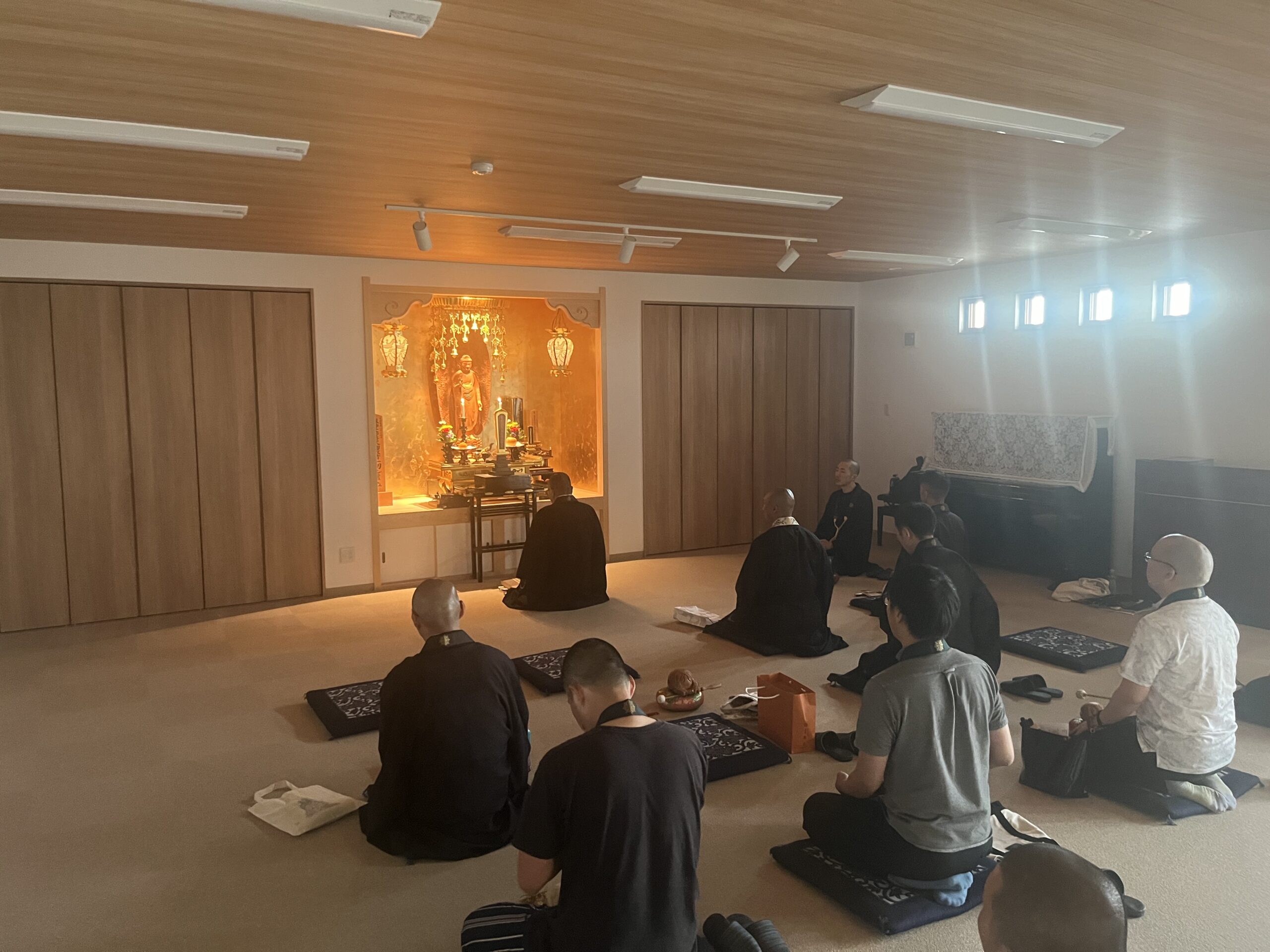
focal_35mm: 26
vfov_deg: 53.1
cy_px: 476
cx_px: 635
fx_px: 954
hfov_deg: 67.3
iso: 500
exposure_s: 1/40
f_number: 1.6
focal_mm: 5.1
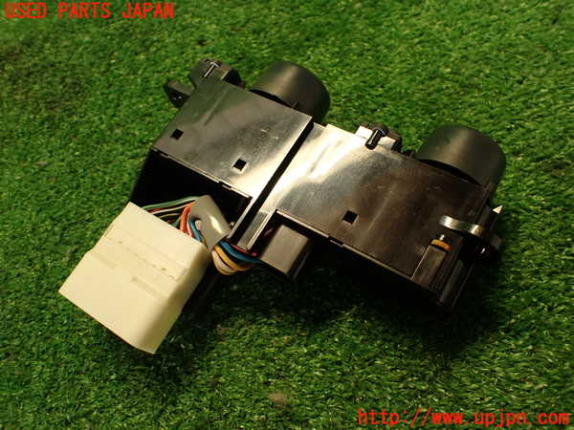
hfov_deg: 60.0
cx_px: 287
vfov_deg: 46.8
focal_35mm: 30
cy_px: 215
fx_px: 497
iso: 200
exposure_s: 1/30
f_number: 2.3
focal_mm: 5.4
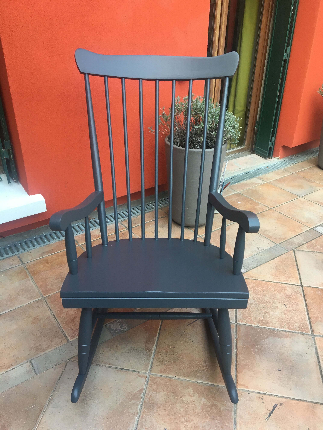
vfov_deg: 61.7
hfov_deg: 48.2
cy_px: 215
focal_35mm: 29
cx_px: 162
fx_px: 361
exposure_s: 1/33
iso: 32
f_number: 2.2
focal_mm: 4.15
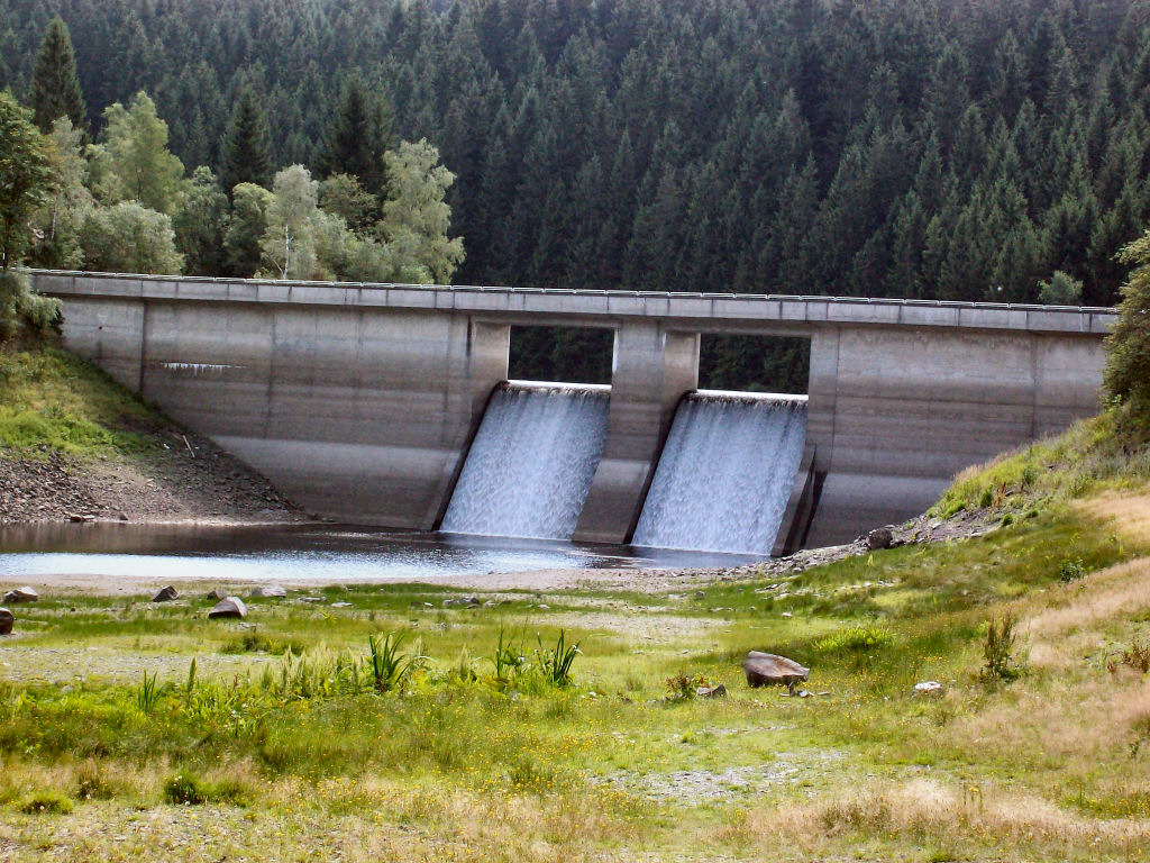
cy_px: 432
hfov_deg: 18.2
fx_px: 3588
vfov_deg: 13.7
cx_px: 575
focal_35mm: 108
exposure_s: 1/232
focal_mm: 18
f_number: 4.8
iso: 200
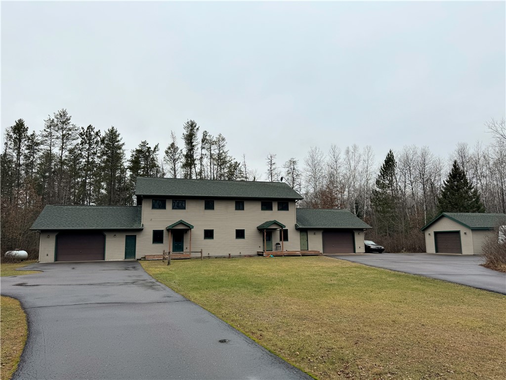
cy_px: 190
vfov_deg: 56.8
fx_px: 351
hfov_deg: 71.6
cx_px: 253
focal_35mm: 24
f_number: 1.78
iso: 80
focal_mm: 6.76
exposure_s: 1/1261
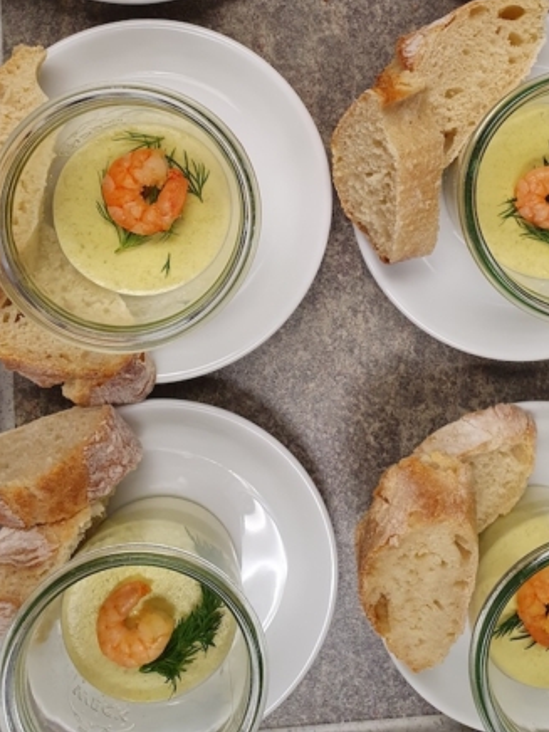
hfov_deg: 34.1
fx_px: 888
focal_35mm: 42
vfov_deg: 42.7
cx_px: 348
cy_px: 142
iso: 160
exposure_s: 1/100
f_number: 2.4
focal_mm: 4.32
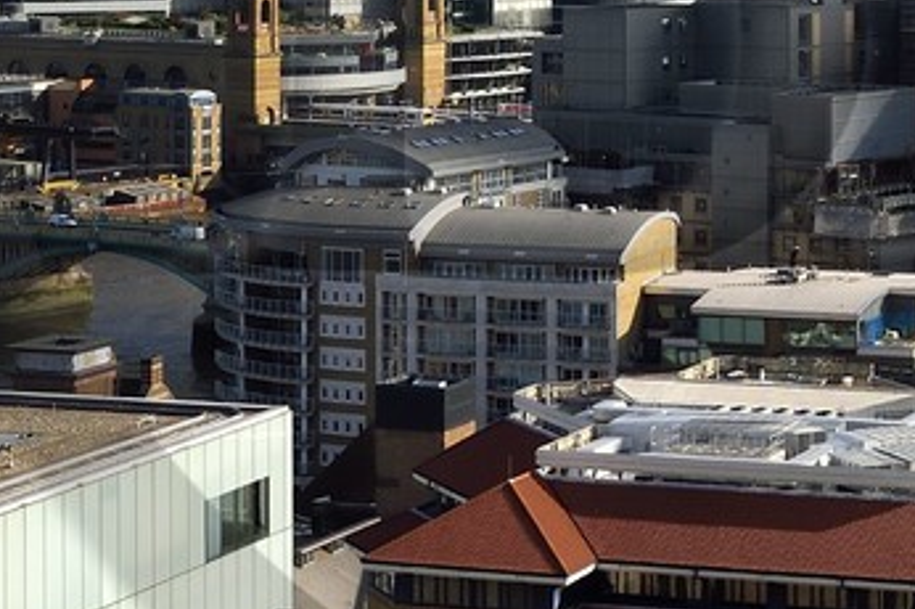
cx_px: 920
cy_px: -159
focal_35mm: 125
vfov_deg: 10.7
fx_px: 3174
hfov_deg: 16.1
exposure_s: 1/400
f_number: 10
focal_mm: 27
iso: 200
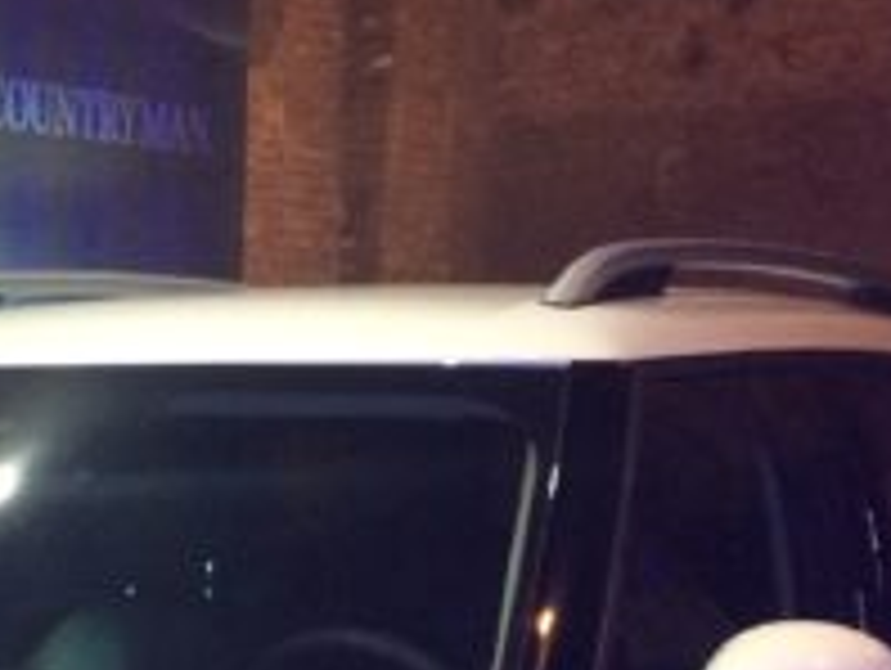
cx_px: -50
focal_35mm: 100
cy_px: 1041
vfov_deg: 13.8
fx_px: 2577
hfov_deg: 18.9
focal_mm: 4.15
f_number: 2.2
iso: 250
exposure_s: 1/33
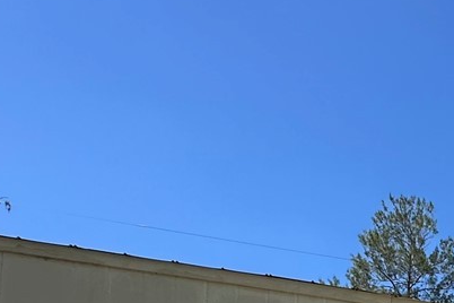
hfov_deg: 28.6
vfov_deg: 18.6
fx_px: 731
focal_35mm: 58
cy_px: 535
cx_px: 582
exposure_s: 1/1715
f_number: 2.2
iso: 50
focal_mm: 2.22
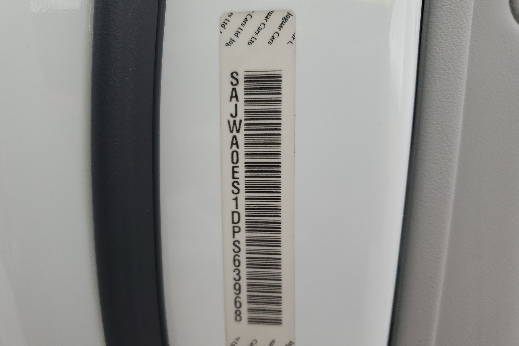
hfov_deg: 65.5
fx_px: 404
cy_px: 194
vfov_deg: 46.3
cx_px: 254
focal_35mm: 28
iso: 50
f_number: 1.5
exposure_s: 1/435
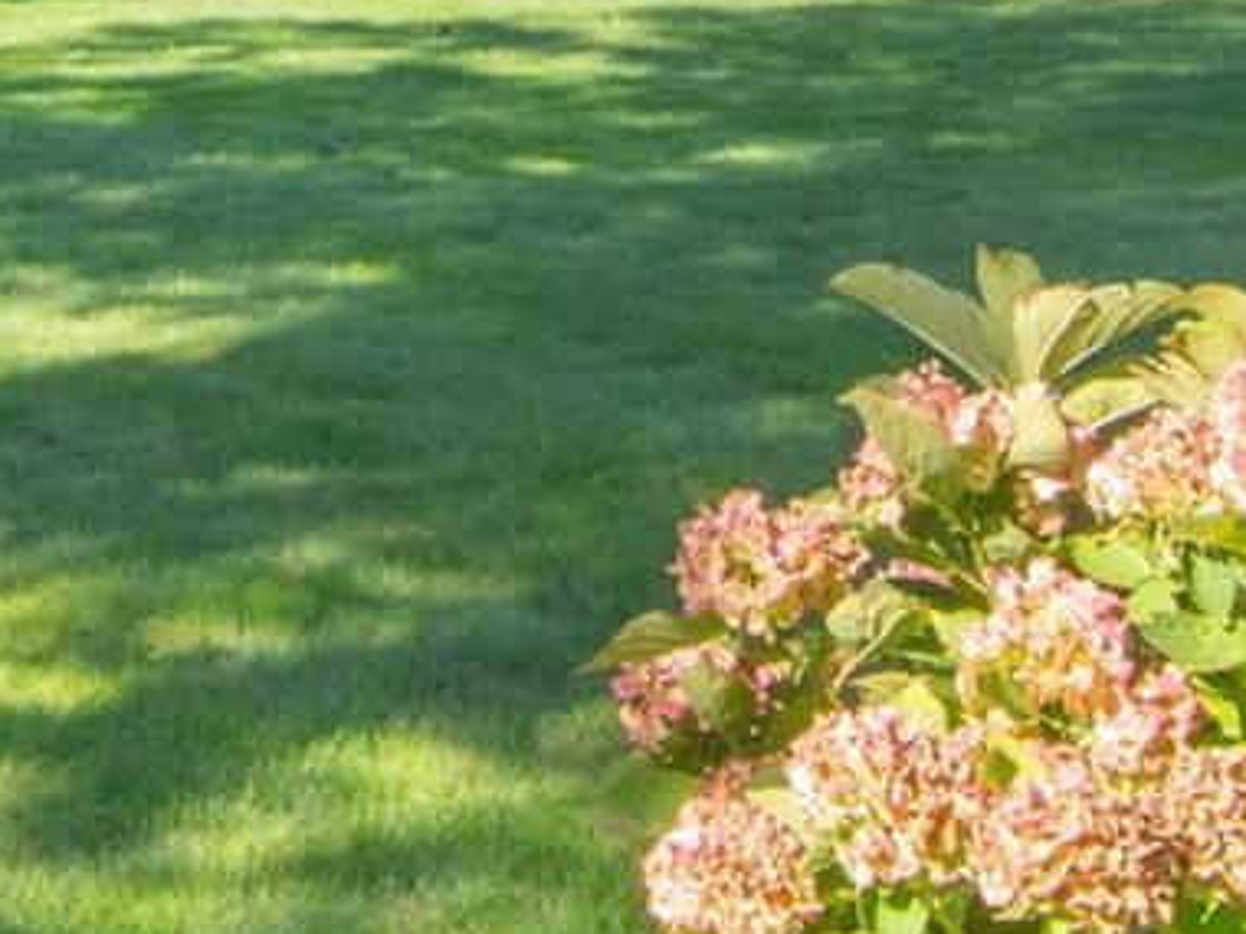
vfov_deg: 15.7
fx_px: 3081
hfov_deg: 22.6
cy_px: -510
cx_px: 305
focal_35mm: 86
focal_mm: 11
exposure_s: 1/125
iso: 640
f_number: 14
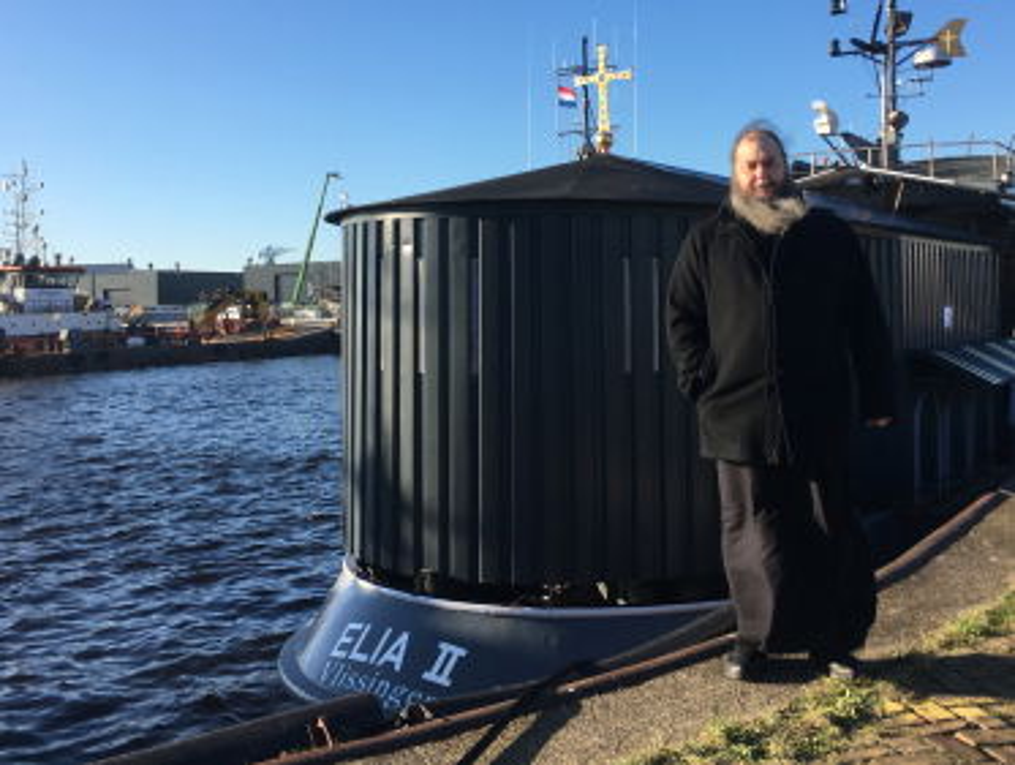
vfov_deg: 48.4
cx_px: 508
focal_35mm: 29
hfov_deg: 61.6
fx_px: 852
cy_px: 382
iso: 25
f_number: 2.2
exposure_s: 1/962
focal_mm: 4.15
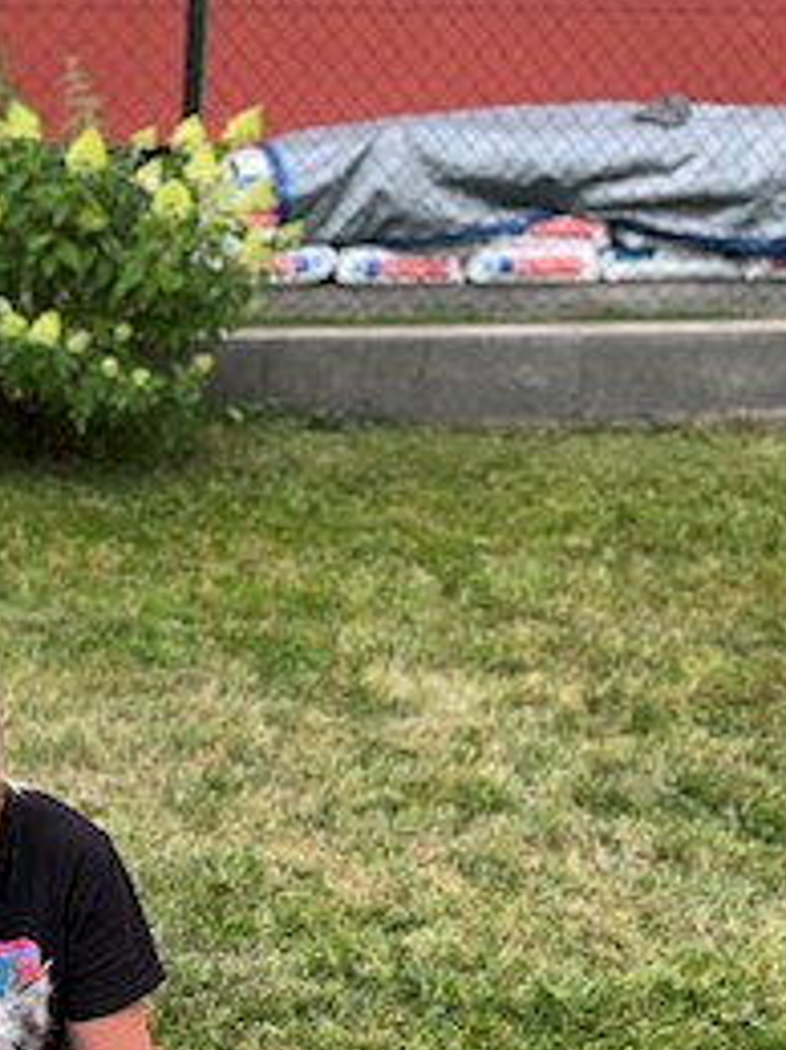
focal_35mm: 67
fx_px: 2030
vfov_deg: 27.1
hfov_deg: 21.0
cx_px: -32
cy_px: 1093
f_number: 1.6
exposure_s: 1/122
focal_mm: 5.1
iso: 100
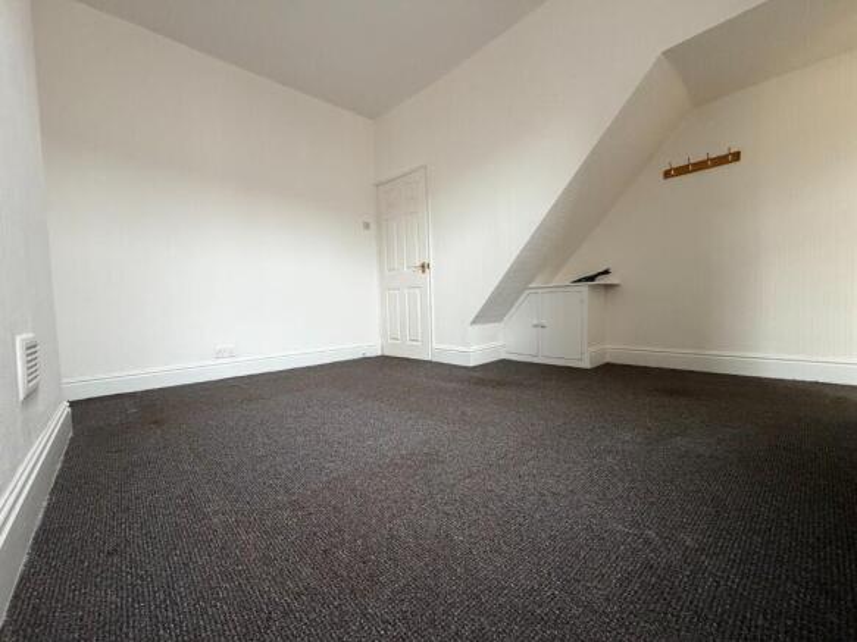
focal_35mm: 14
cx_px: 428
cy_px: 321
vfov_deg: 85.7
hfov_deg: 102.1
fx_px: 347
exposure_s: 1/60
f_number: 2.2
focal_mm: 2.22
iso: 400
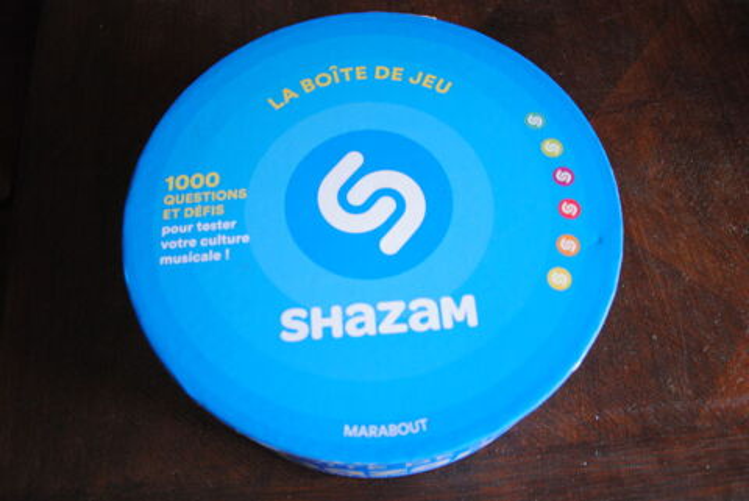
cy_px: 250
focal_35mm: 33
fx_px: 687
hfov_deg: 57.2
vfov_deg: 40.0
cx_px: 374
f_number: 3.8
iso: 800
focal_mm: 22
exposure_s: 1/30
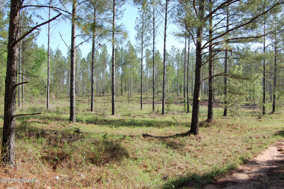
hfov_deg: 53.2
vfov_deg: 36.8
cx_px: 142
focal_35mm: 36
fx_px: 284
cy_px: 94
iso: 200
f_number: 7.1
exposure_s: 1/200
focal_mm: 24
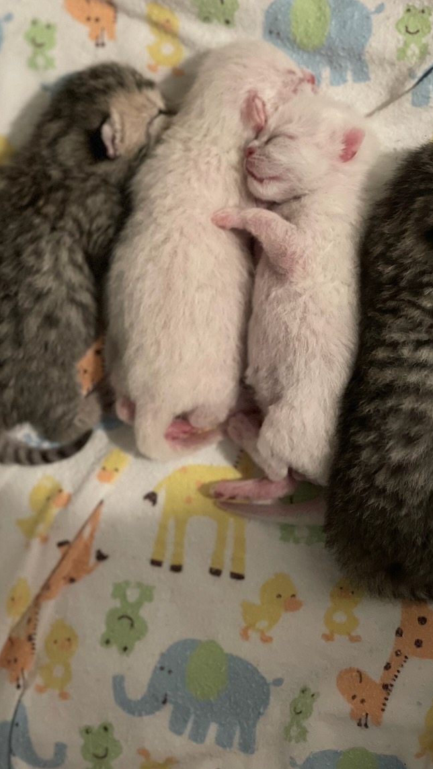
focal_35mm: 78
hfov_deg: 15.5
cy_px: 344
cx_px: 247
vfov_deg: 27.2
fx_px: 1591
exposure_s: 1/15
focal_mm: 7.5
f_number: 2.2
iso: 500
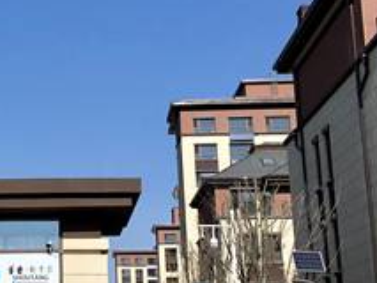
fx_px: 915
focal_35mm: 84
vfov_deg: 17.6
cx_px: 23
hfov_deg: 22.6
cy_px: 131
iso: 25
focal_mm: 4
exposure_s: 1/4367
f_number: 1.8
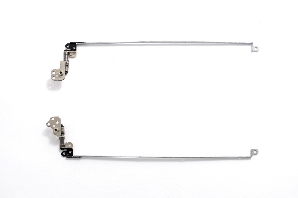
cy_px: 99
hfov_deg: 37.9
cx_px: 149
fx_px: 434
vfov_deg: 25.7
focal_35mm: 52
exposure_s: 1/25
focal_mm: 35
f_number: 7.1
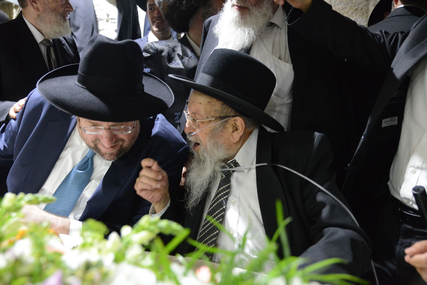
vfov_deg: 38.9
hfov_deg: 55.8
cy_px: 142
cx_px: 214
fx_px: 403
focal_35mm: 34
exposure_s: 1/125
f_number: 3.2
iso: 5000
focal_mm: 34
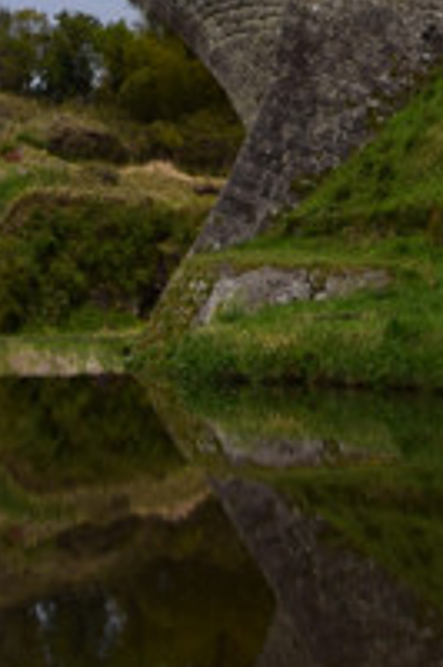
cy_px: -547
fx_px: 1563
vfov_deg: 18.5
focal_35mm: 85
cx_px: 93
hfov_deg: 16.0
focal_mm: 11
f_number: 11
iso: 220
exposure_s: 1/500
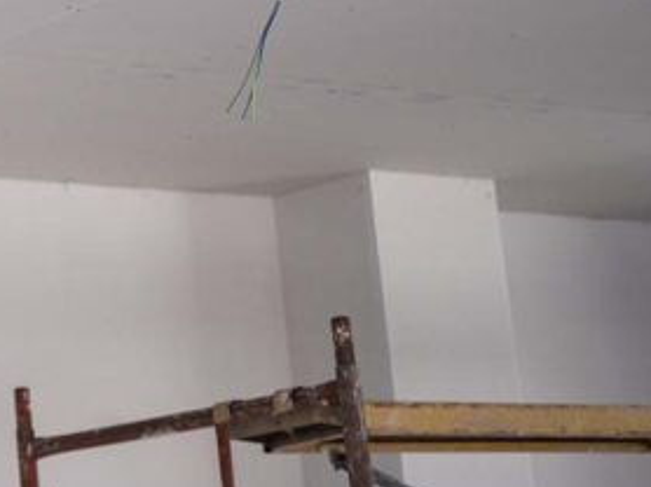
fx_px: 2330
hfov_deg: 14.2
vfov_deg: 11.9
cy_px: 136
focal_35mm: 124
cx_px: -501
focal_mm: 35
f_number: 2
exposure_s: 1/1000
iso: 320
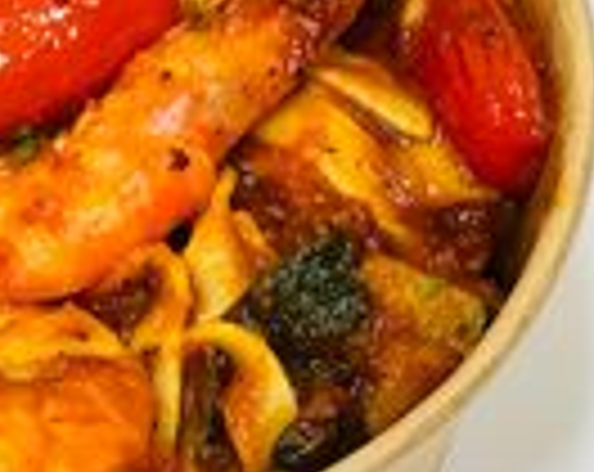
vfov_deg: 7.6
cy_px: 157
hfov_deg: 9.5
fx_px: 3543
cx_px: -9
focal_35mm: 202
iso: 125
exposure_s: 1/50
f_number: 2.2
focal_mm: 7.5
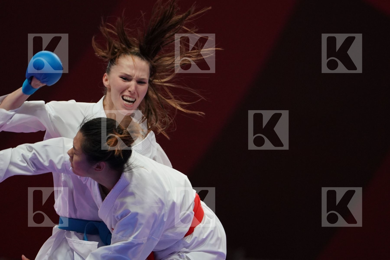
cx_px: 195
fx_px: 4550
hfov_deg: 4.9
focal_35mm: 420
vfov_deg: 3.3
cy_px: 130
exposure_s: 1/1000
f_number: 4
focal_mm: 280
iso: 2500
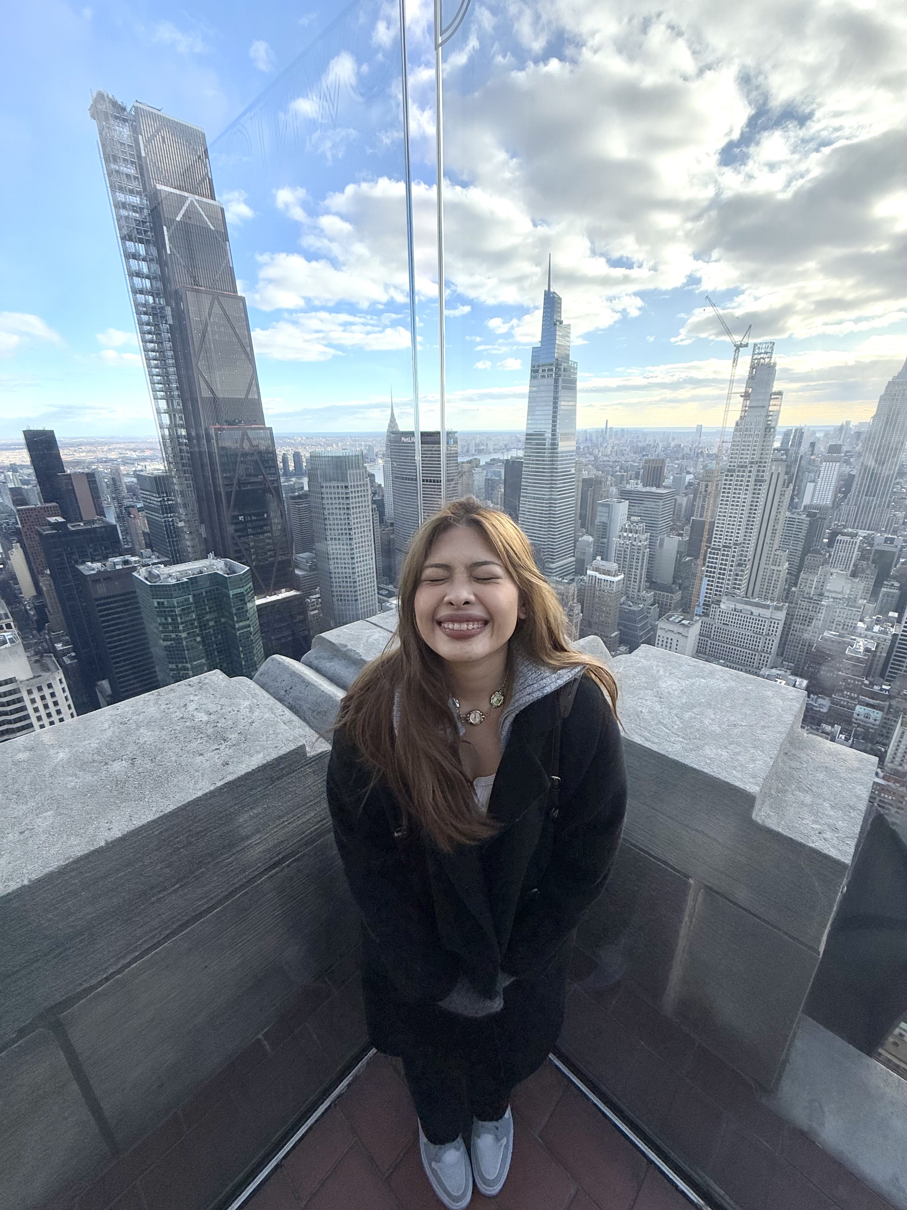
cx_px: 454
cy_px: 605
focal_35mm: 14
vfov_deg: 102.1
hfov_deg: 85.7
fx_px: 489
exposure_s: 1/1745
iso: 50
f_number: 2.2
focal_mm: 2.22
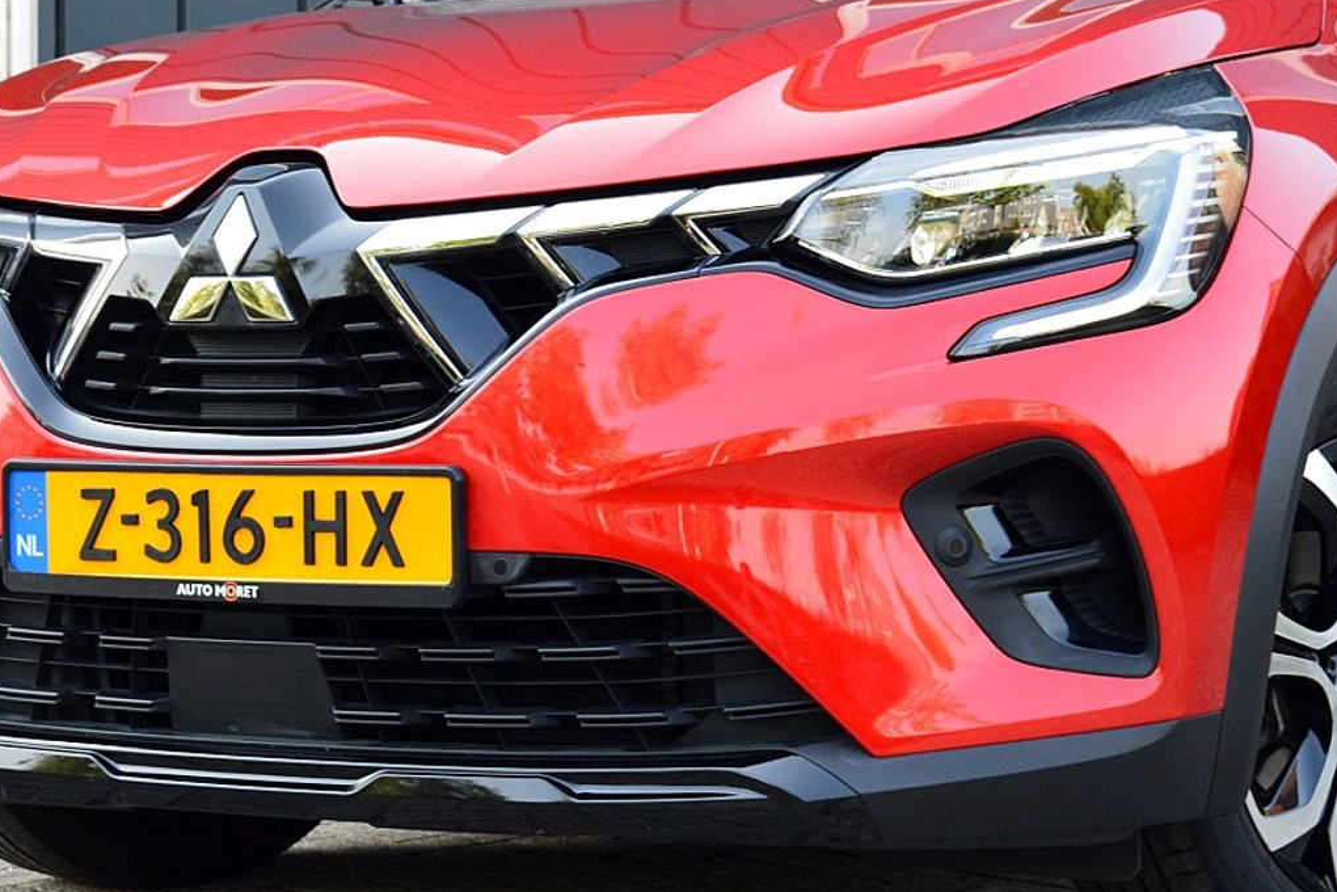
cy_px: 258
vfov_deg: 14.2
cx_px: 809
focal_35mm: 96
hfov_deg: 21.2
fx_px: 3565
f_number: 9
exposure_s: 1/80
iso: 400
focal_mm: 34
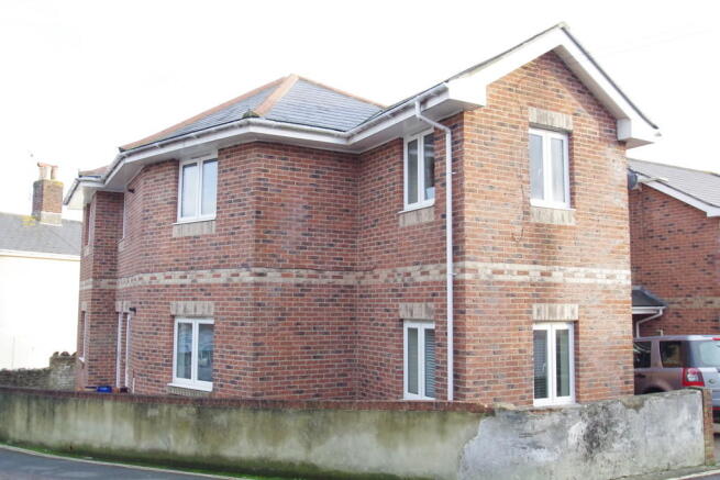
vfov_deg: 42.3
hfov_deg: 60.3
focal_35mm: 31
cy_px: 240
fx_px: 620
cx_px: 360
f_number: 10
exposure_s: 1/640
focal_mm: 20.63
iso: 3200
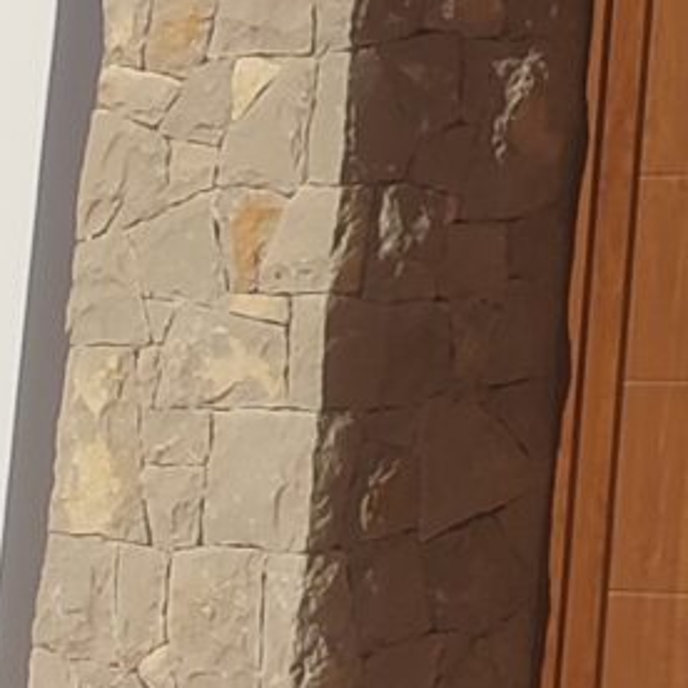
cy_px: -1057
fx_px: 4430
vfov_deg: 8.1
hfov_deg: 7.4
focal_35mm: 197
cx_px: 2343
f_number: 1.89
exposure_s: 1/1322
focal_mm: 5.89
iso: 50
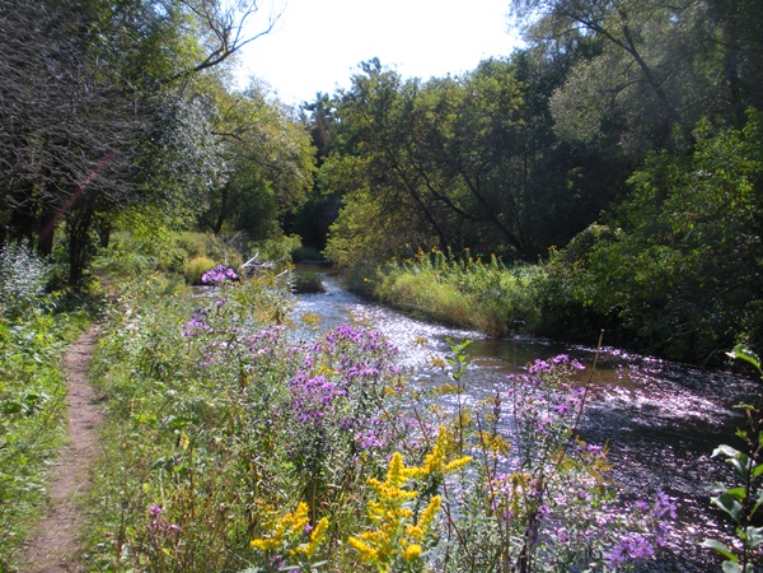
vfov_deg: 39.7
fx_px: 794
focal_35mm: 36
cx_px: 382
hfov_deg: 51.4
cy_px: 286
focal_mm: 6.3
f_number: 3.5
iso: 64
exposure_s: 1/386
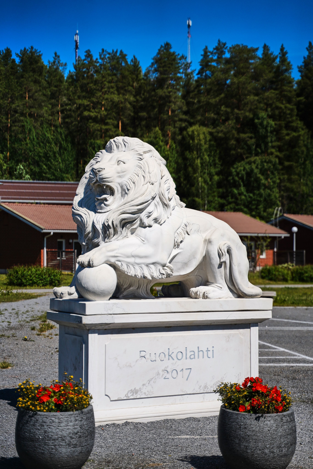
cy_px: 234
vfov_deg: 30.5
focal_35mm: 66
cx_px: 156
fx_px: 861
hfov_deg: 20.6
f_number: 2.8
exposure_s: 1/8000
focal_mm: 66
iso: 200
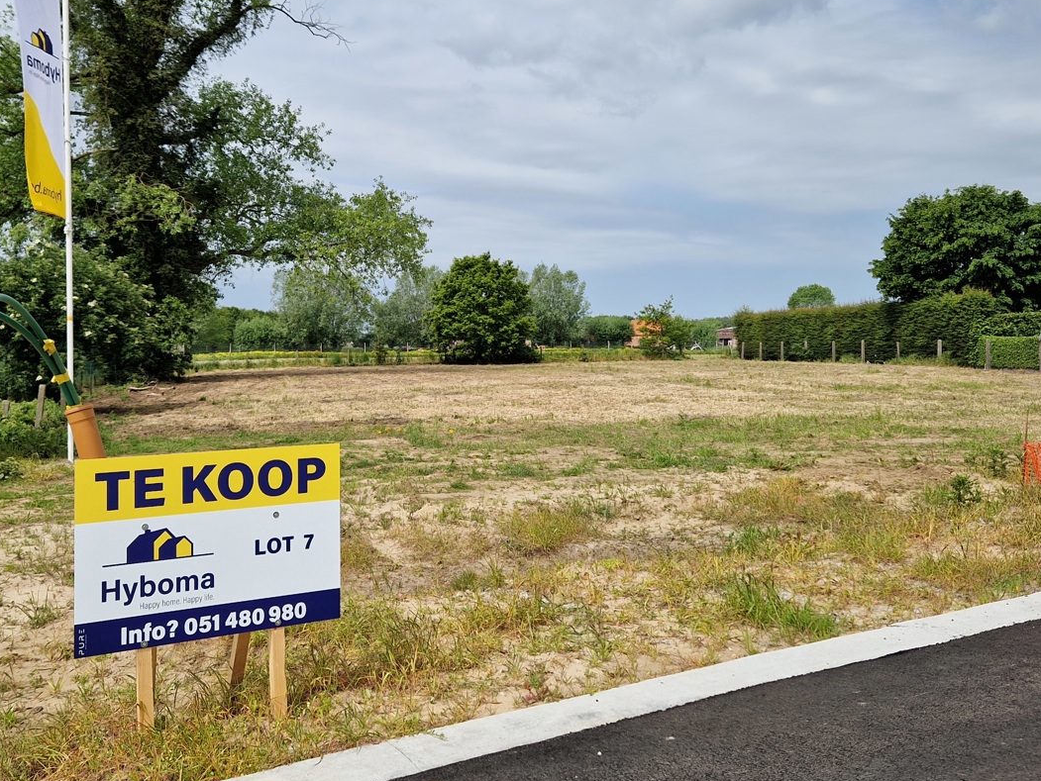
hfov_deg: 52.6
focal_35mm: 35
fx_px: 1053
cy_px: 334
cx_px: 481
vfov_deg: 40.6
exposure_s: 1/2816
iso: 50
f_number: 1.8
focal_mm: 5.4
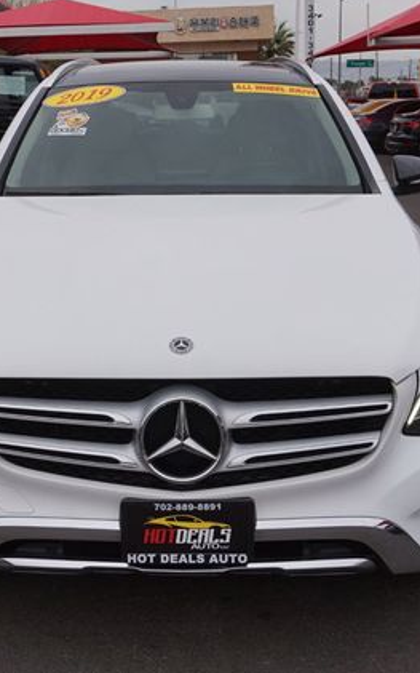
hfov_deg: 26.4
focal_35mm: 49
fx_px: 894
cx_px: 168
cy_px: 334
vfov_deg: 41.2
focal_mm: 21
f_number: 8
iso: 100
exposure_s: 1/250
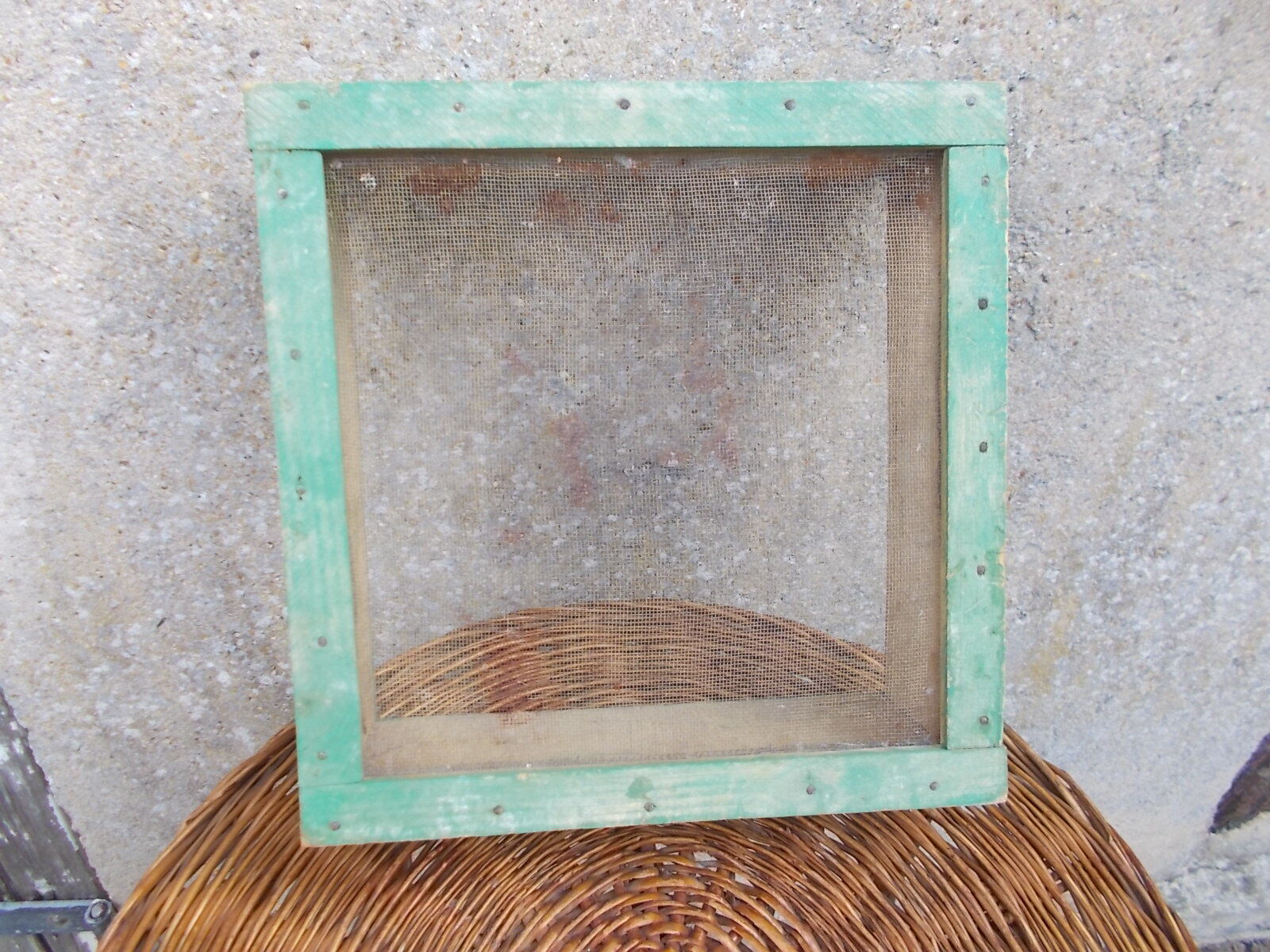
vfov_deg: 53.1
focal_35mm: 26
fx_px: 954
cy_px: 476
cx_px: 635
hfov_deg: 67.3
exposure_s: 1/160
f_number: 3.2
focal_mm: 4.6
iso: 80
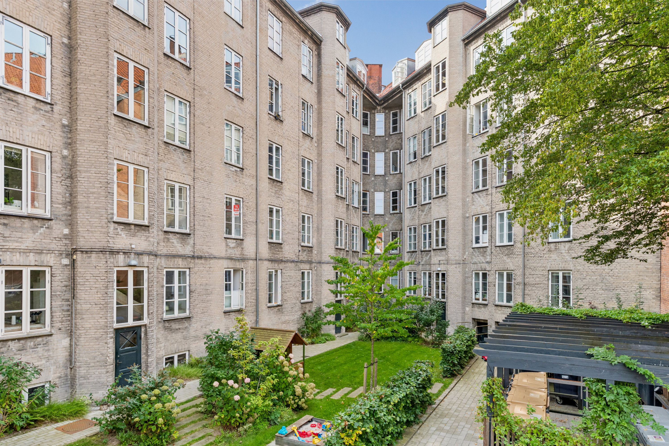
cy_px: 223
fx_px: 365
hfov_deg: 85.0
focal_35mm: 20
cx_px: 334
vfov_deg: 62.8
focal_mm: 13.1
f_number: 6.3
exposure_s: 1/125
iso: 100
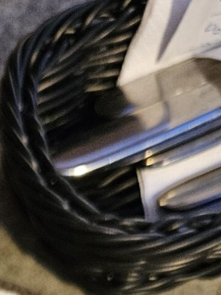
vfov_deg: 13.2
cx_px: -151
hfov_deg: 11.3
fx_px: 1056
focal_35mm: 124
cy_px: 627
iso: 640
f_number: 1.8
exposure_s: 1/100
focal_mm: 5.4
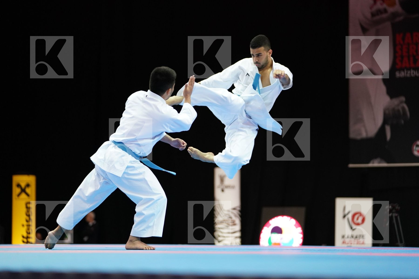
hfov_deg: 17.3
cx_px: 210
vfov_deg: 11.6
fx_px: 1373
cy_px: 140
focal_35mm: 118
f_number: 2.8
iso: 3200
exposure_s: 1/500
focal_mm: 118
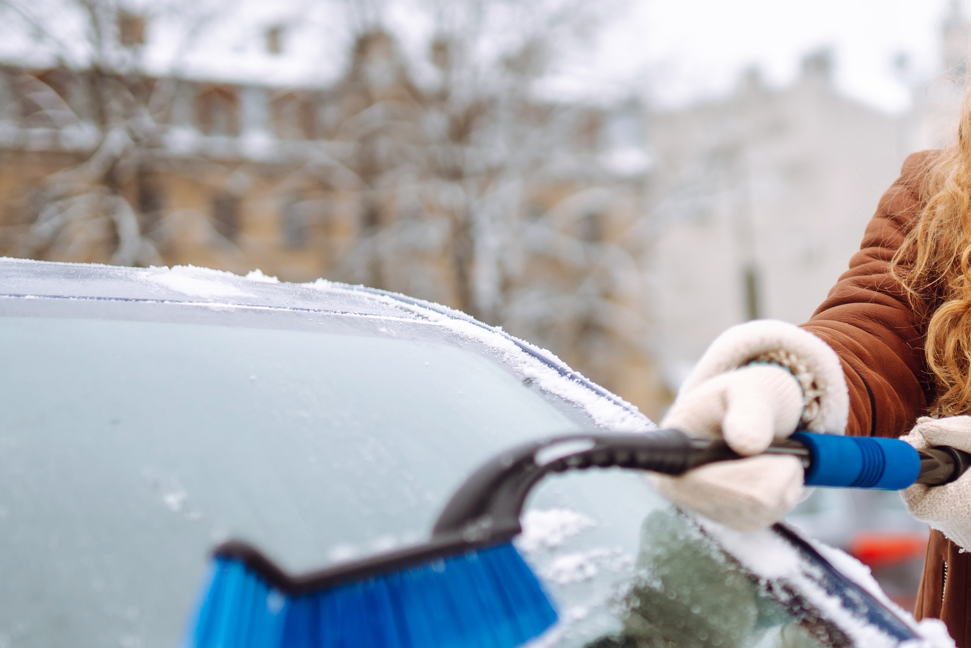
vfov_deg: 17.0
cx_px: 898
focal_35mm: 80
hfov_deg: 24.5
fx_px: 2158
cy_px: 462
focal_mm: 35
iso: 250
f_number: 1.4
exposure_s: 1/1600
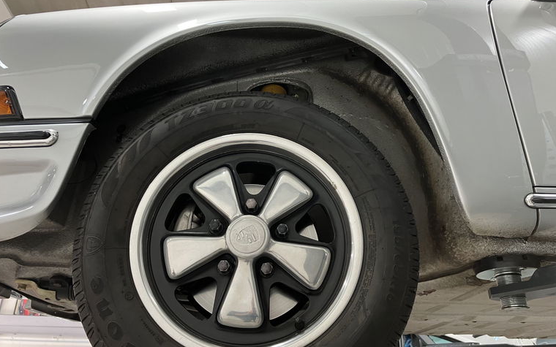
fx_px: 455
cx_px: 276
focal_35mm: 30
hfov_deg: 62.9
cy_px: 166
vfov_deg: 41.8
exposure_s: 1/50
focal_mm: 3.99
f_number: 1.8
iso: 80
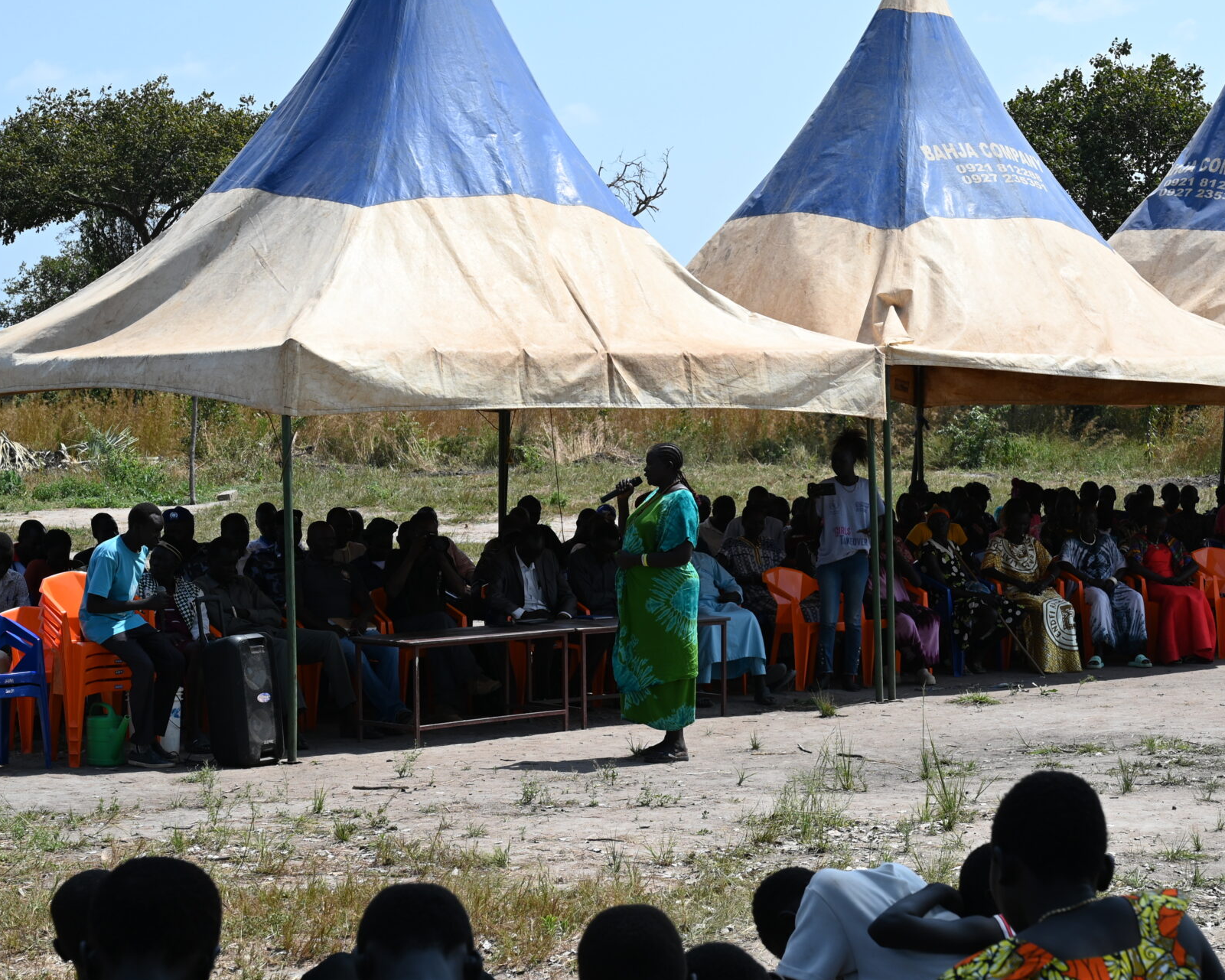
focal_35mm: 75
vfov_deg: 20.4
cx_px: 835
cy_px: 563
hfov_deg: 25.2
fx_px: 2719
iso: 100
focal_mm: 50
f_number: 8
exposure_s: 1/250
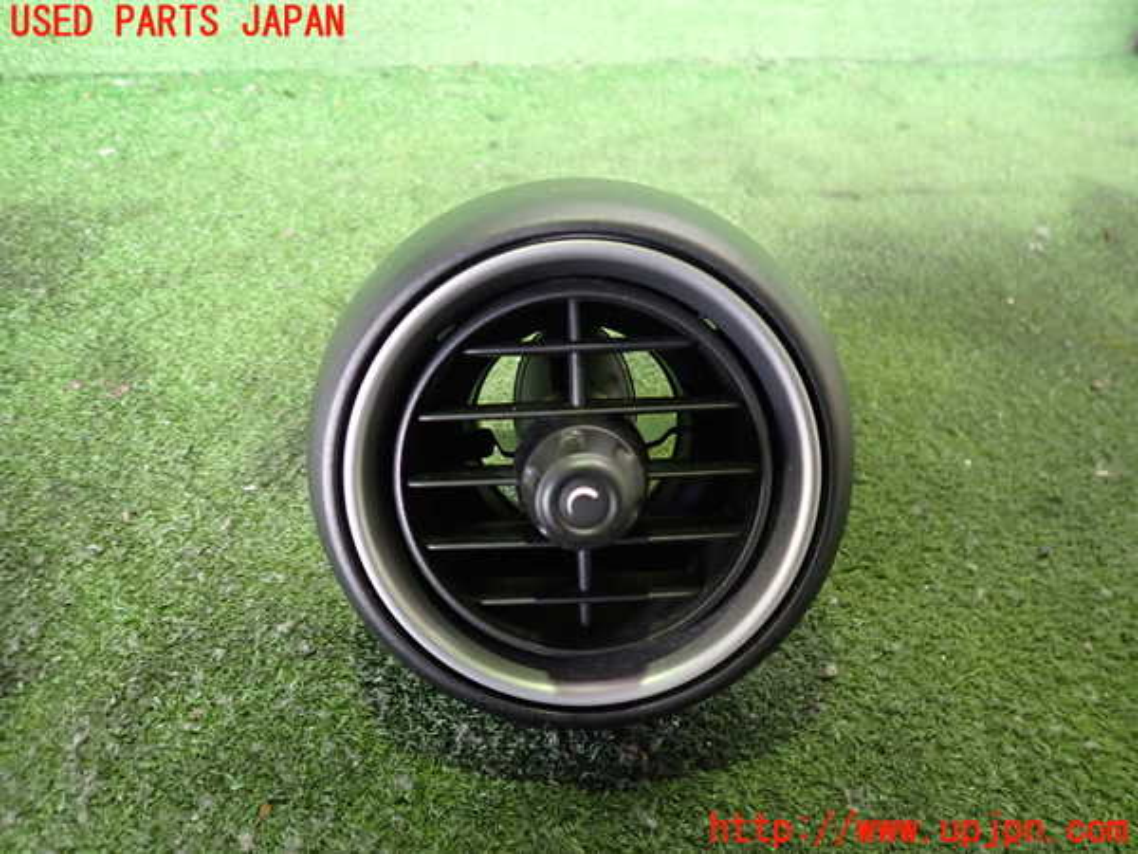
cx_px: 569
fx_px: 822
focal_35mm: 25
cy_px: 427
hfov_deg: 69.4
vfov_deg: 54.9
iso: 500
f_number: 2
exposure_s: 1/30
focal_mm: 4.5
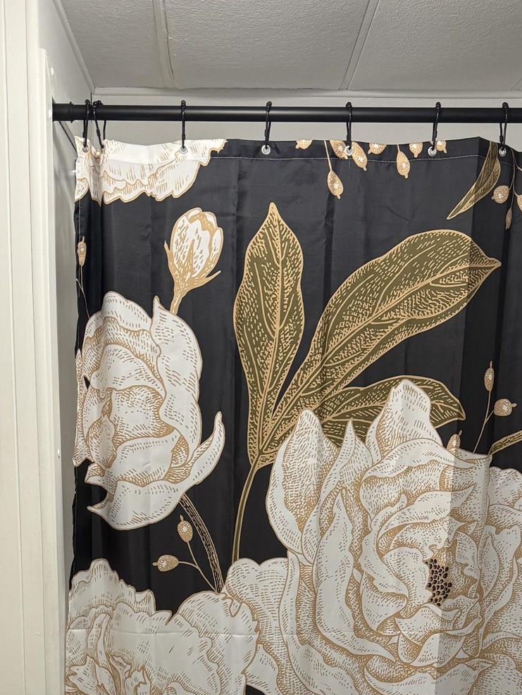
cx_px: 231
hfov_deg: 26.1
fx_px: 1125
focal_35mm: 56
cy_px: 705
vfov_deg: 31.6
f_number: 1.78
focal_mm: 6.76
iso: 160
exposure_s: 1/60
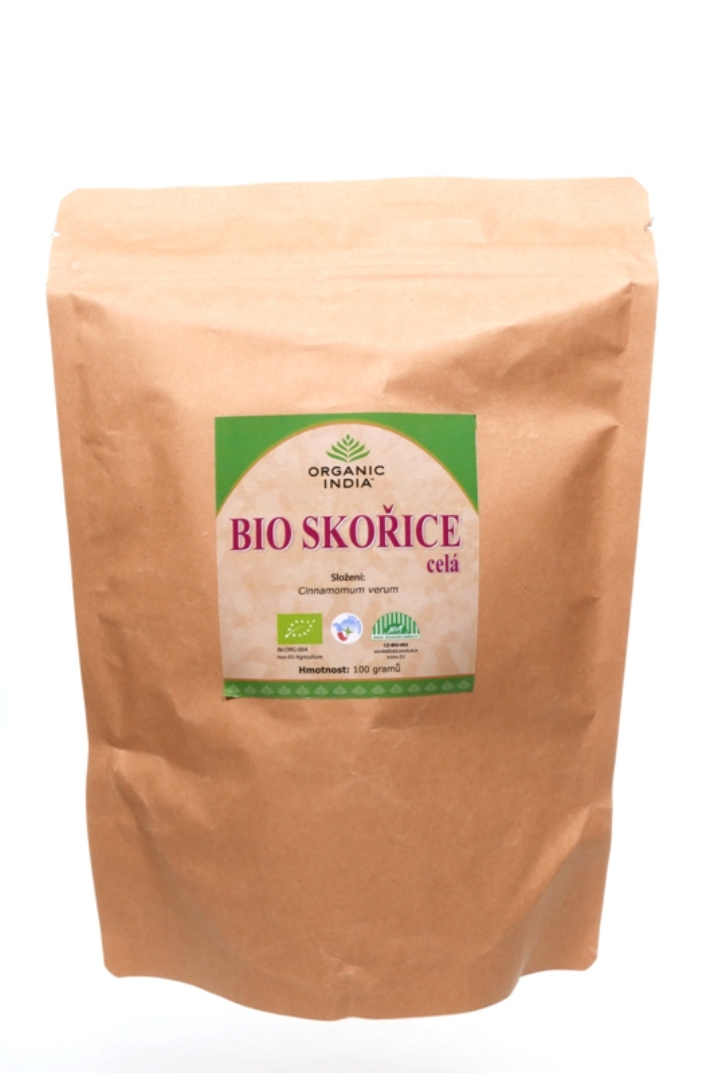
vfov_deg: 41.9
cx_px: 359
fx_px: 1403
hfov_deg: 28.7
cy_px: 536
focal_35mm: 47
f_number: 16
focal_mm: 21.3
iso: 800
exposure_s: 1/40
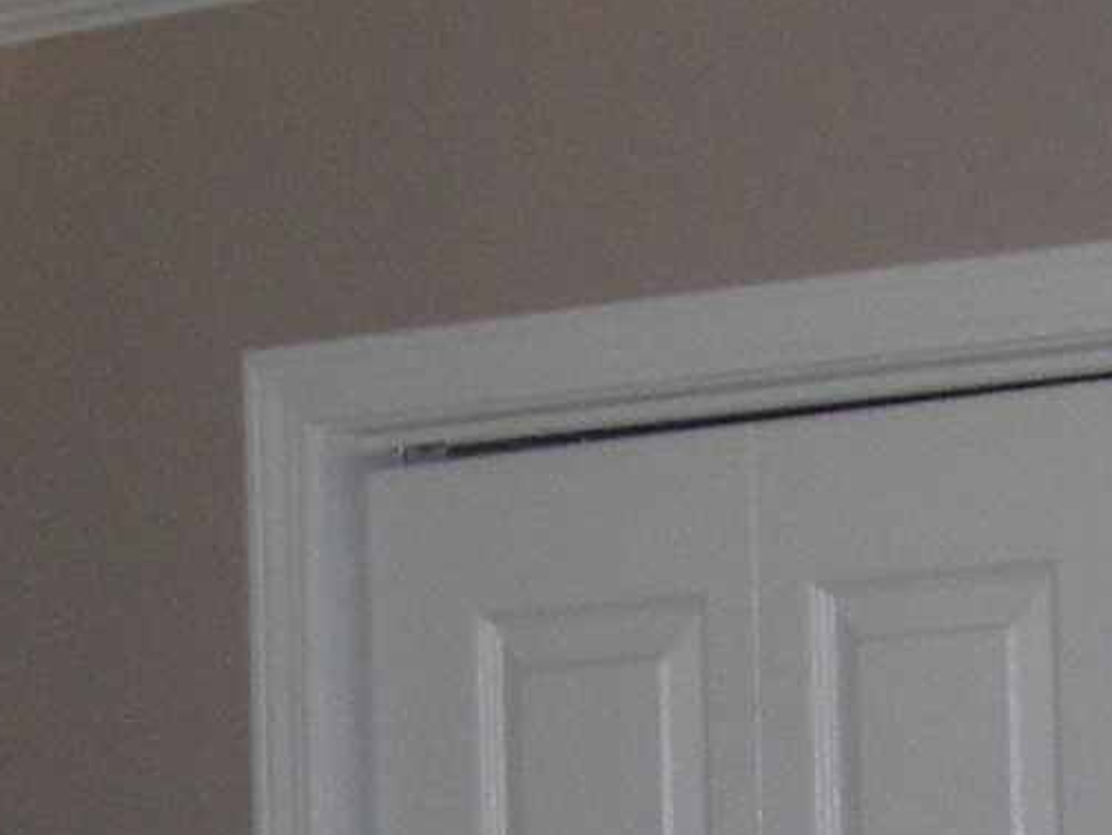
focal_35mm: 213
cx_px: 1028
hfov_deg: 9.2
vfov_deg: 6.7
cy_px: 1803
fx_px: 6846
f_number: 3.2
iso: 112
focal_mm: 6.3
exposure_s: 1/60
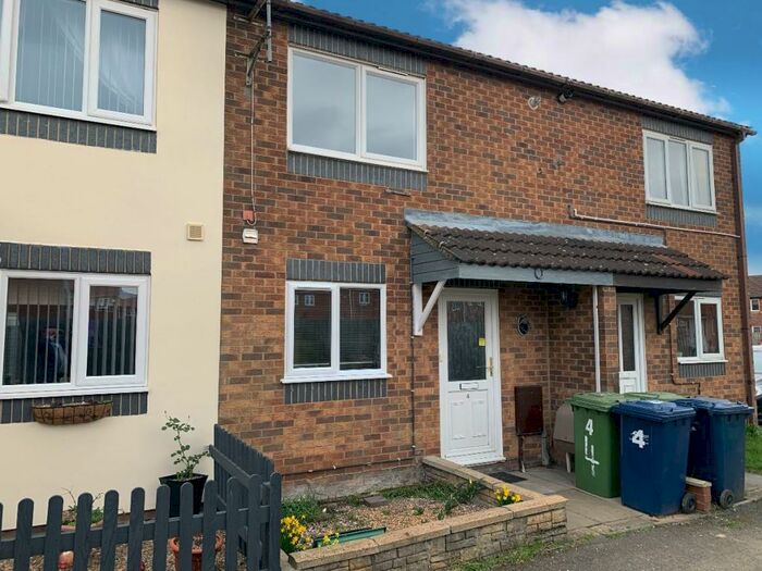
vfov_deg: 53.1
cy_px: 286
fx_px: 572
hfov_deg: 67.3
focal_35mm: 26
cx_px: 381
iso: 32
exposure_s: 1/122
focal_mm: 4.25
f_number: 1.8
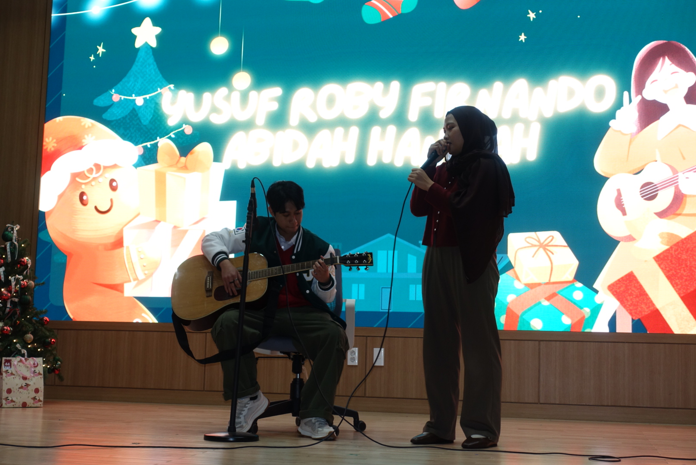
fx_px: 1006
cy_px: 232
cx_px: 348
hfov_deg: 38.2
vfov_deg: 26.0
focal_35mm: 52
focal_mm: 19.1
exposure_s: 1/60
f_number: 2.8
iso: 200
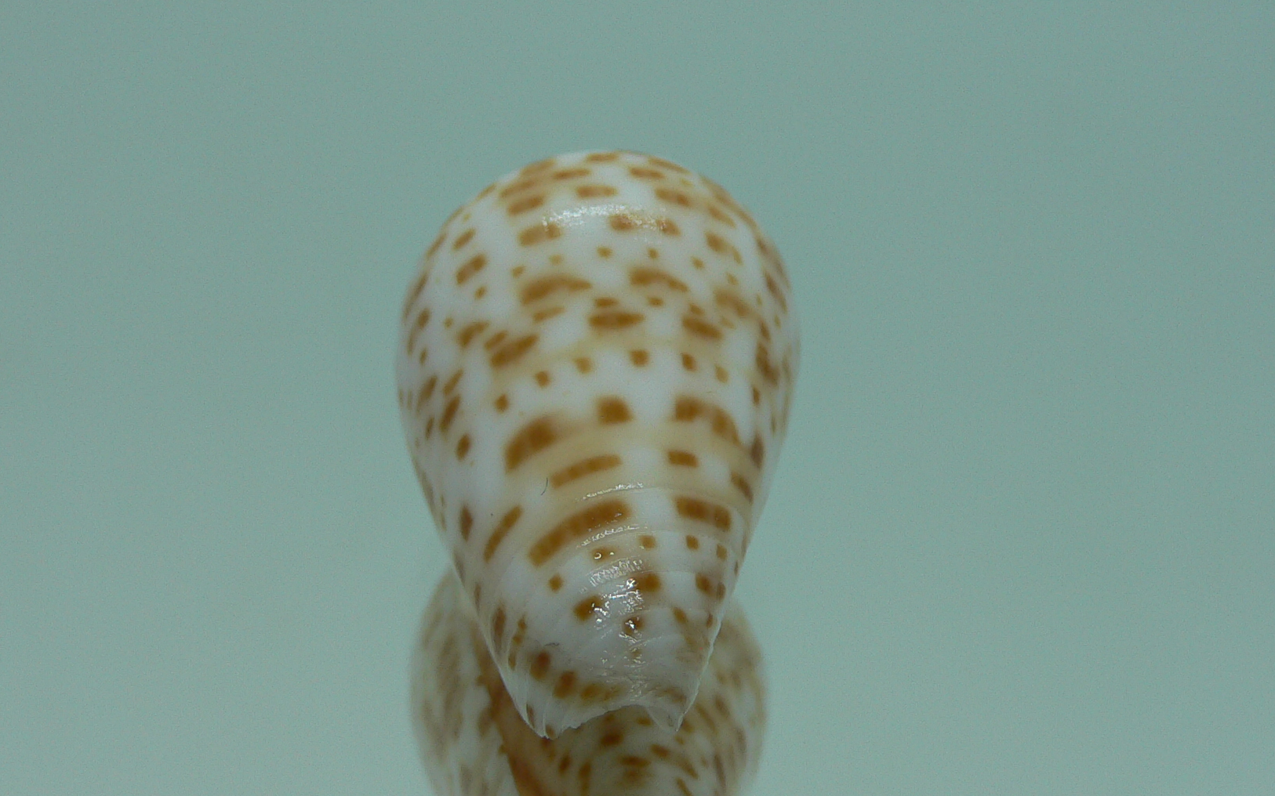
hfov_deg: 43.5
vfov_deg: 27.8
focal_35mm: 46
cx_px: 612
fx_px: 1598
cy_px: 532
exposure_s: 1/80
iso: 80
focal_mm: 4.6
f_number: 2.8
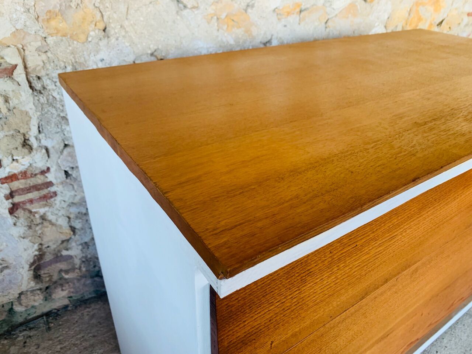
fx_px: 355
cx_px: 236
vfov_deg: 53.1
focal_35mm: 26
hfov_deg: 67.3
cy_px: 177
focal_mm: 4.25
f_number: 1.8
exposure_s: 1/60
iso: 125
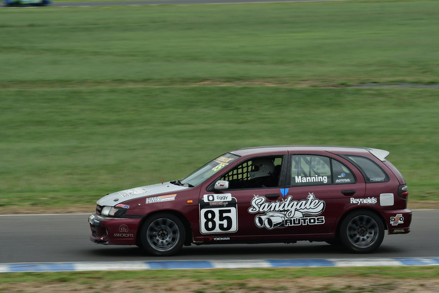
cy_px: 146
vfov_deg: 6.8
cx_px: 220
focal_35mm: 202
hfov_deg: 10.2
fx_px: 2470
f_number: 11
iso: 500
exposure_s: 1/250
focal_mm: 135
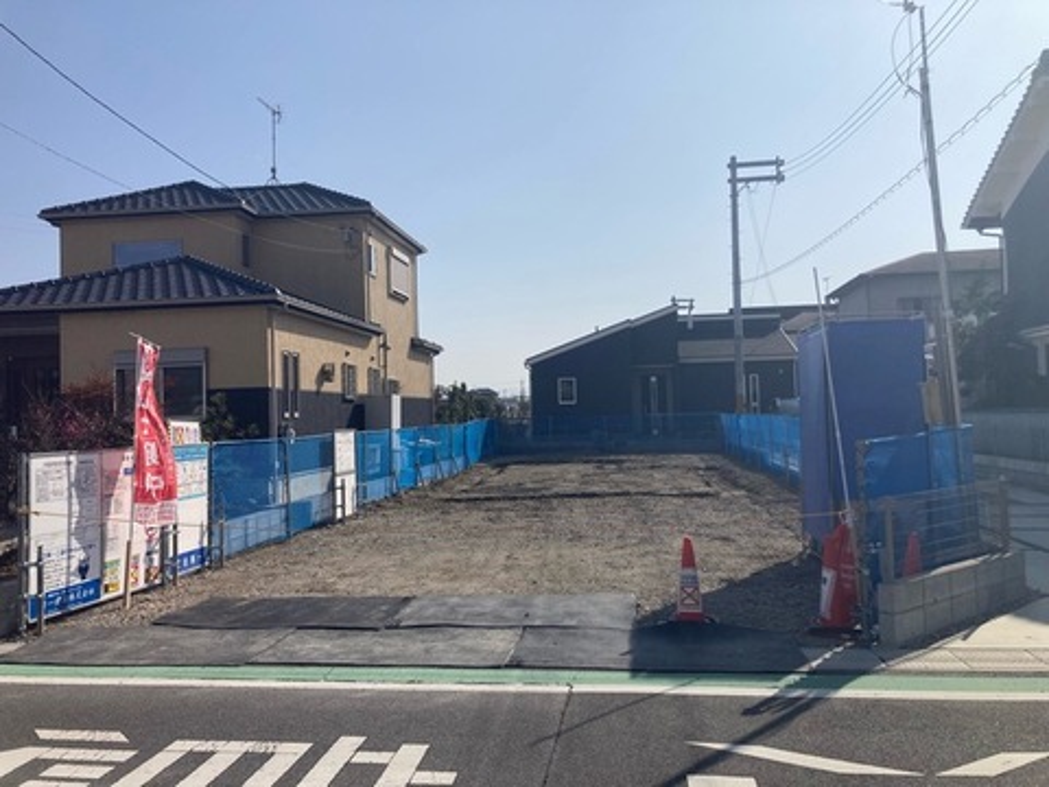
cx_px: 524
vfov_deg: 49.7
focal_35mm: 28
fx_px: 849
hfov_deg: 63.4
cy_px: 394
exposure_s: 1/5348
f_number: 1.8
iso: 25
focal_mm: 3.99
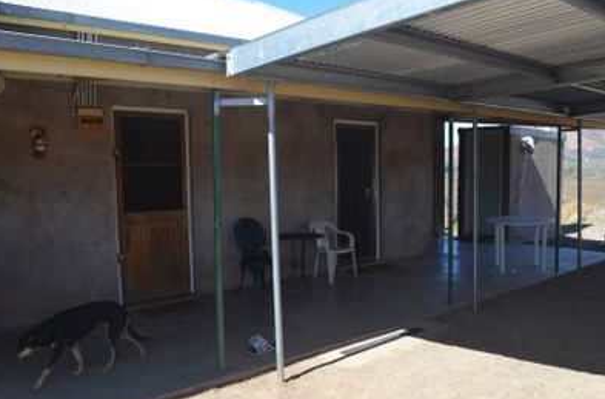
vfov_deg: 39.7
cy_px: 213
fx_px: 553
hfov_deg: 57.0
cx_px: 362
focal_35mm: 33
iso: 200
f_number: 7.1
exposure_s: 1/200
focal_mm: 18
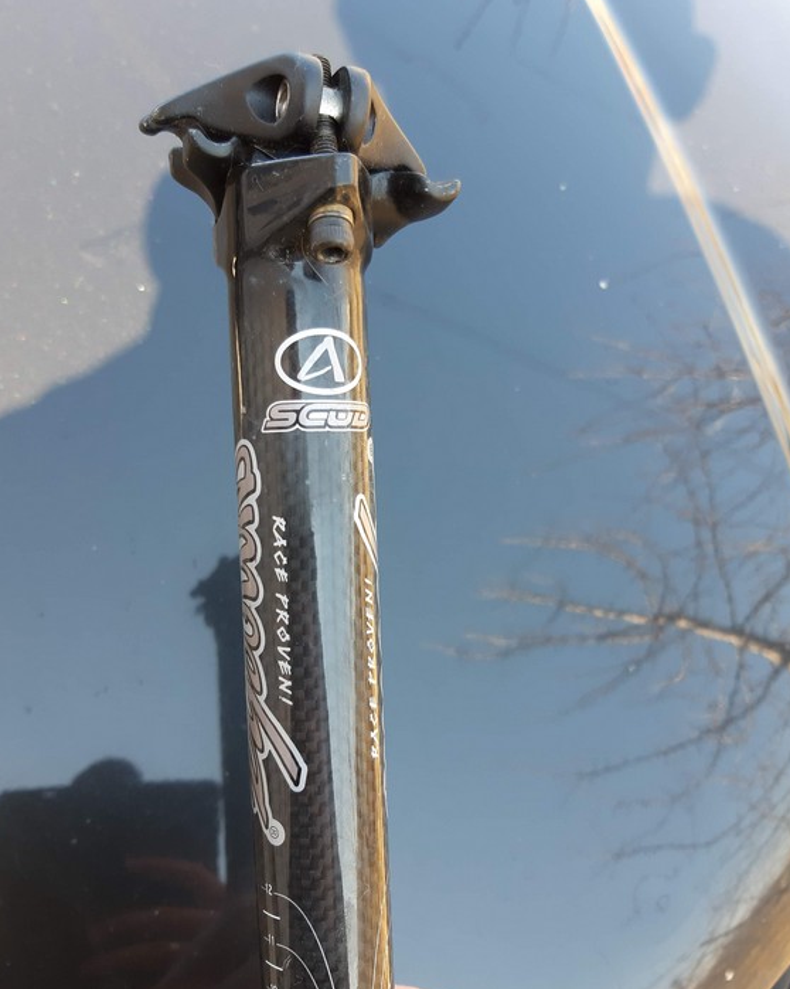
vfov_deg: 60.4
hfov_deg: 50.0
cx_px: 396
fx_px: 848
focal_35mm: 29
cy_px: 521
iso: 64
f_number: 1.7
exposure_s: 1/100
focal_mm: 3.93
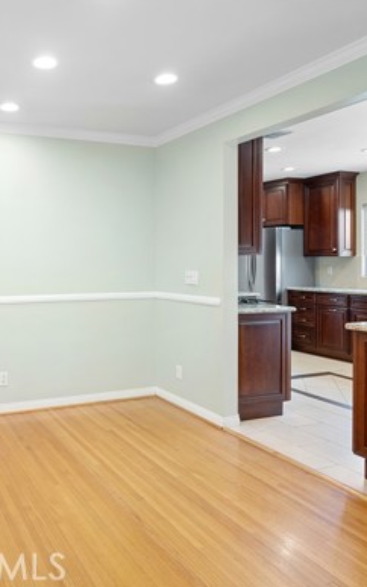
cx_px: 36
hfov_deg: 41.3
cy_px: 265
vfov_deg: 66.6
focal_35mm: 28
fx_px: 445
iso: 125
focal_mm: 16.5
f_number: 8
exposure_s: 1/1.67
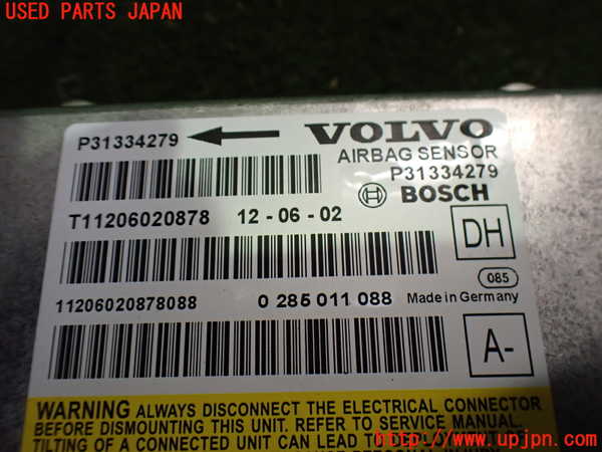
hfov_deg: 60.0
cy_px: 226
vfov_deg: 46.8
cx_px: 301
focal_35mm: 30
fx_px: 522
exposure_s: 1/125
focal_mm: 5.4
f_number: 2.3
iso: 500
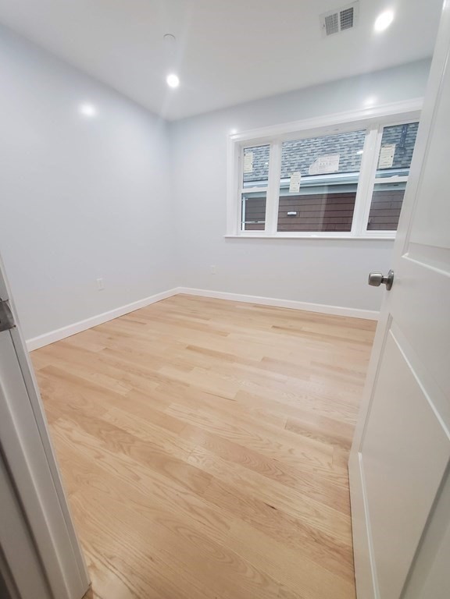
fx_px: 225
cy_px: 300
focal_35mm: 13
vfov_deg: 106.2
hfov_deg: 89.9
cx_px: 225
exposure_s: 1/60
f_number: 2.2
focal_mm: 1.8
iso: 250
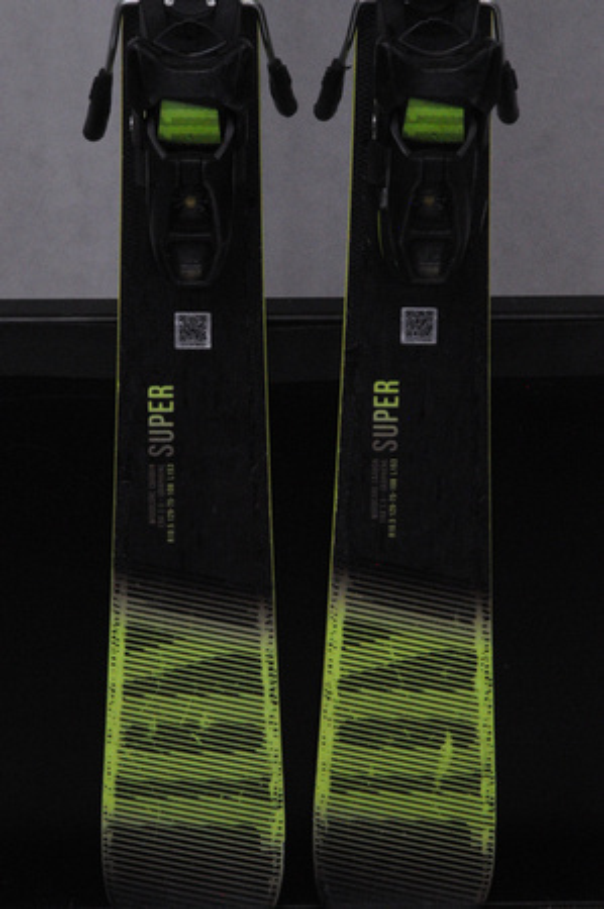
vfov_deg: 15.2
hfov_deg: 10.1
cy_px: 454
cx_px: 302
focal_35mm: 135
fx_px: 3405
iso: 3200
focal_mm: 90
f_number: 16
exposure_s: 1/125
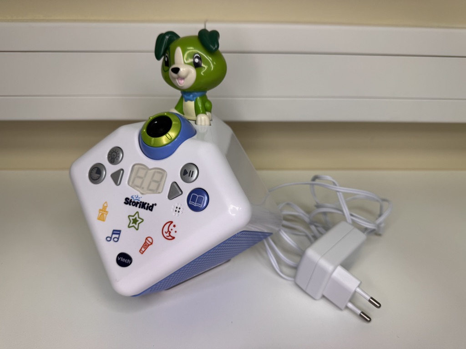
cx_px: 233
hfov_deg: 71.6
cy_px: 174
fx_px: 323
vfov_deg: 56.8
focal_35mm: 24
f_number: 1.78
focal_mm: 6.76
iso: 80
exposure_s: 1/100
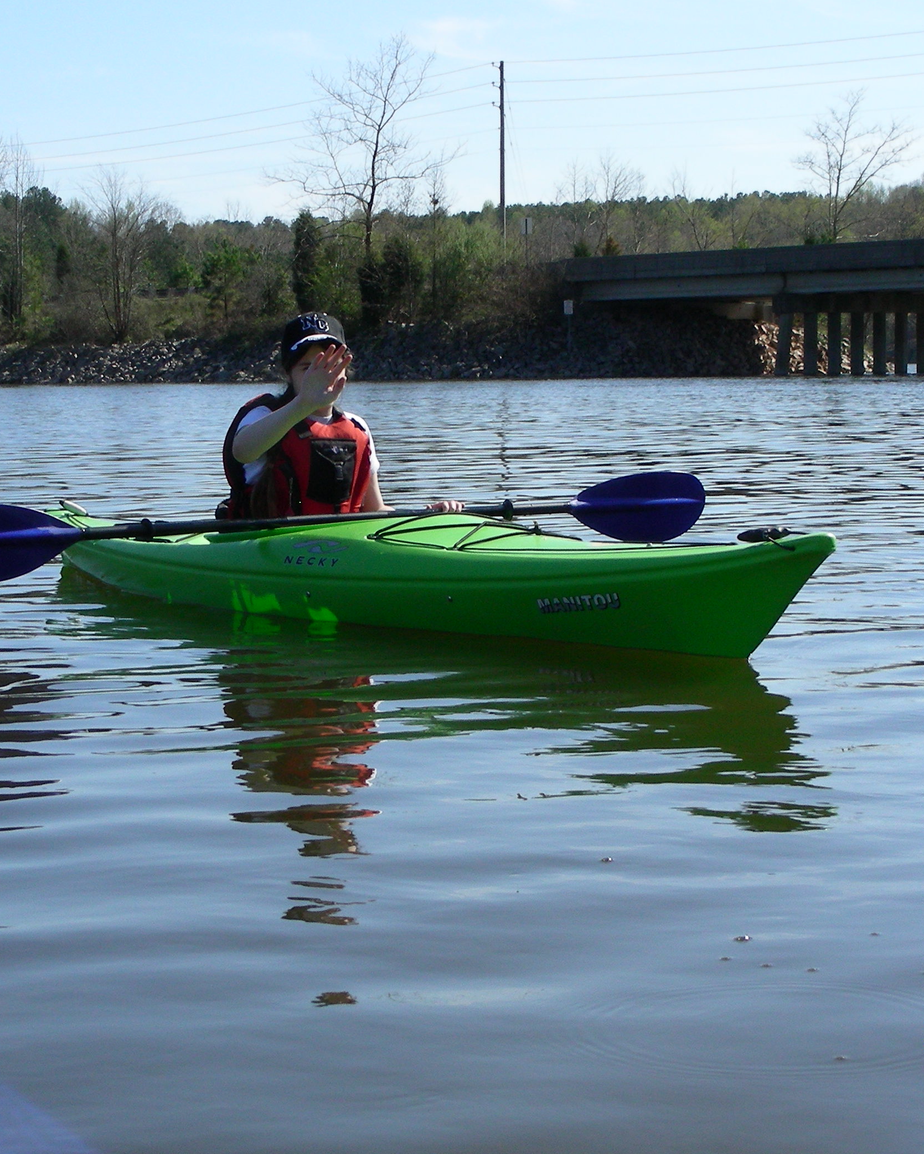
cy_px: 573
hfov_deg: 18.5
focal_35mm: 83
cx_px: 541
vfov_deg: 23.0
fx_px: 2837
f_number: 5.6
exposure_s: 1/356
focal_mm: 10.5
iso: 50
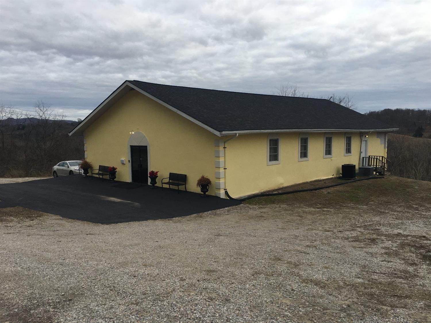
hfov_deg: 61.7
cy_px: 162
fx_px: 361
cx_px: 216
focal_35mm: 29
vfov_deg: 48.2
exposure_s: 1/761
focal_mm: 4.15
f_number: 2.2
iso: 25
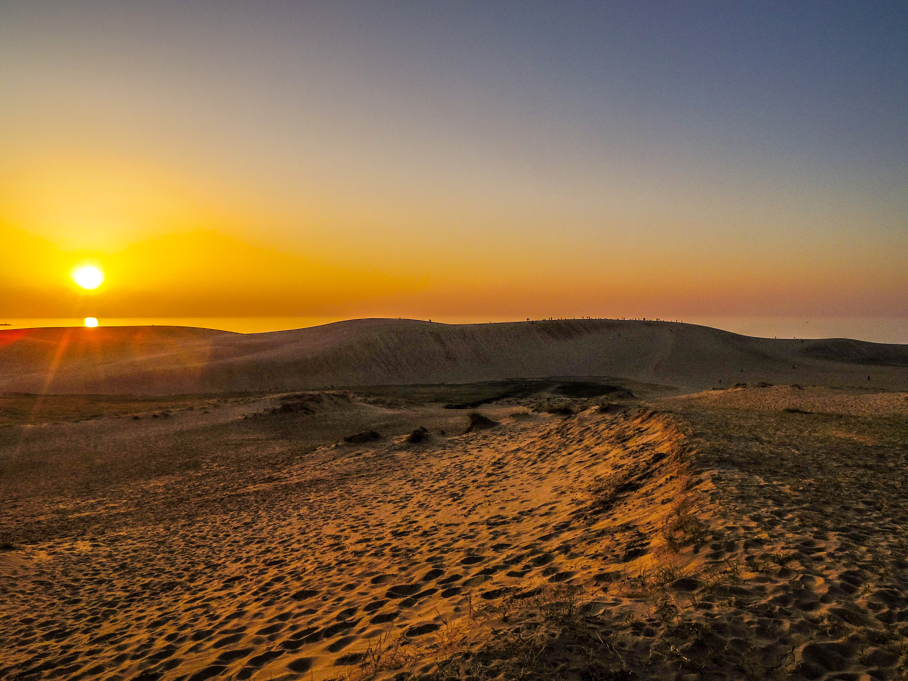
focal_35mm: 23
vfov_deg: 58.9
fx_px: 603
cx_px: 454
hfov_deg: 73.9
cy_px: 340
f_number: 4
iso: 200
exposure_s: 1/500
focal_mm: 5
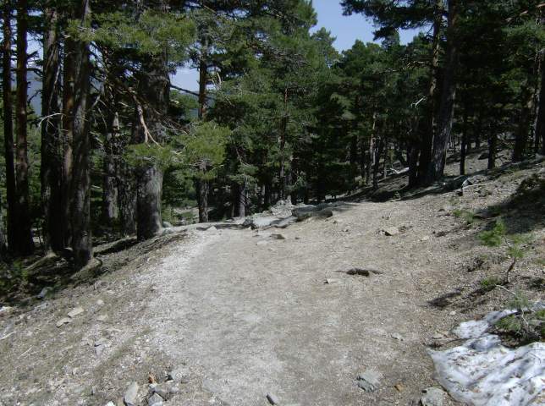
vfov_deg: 39.5
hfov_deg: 51.5
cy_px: 203
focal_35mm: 36
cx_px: 272
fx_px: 566
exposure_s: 1/1015
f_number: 4.7
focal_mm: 6
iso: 100
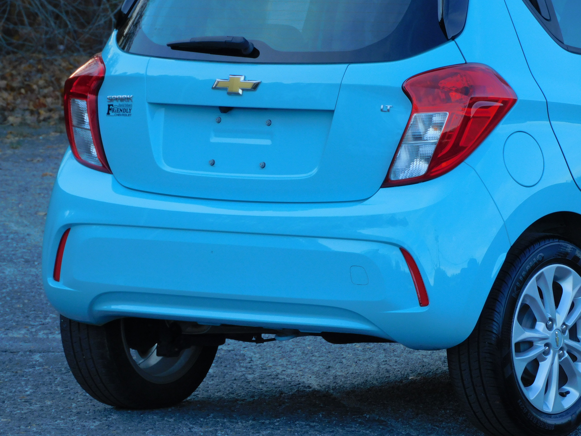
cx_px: 290
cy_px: 218
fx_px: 5035
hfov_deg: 6.6
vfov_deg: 5.0
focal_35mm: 300
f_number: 5.5
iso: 160
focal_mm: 53.7
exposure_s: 1/125
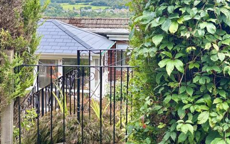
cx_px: 92
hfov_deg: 35.0
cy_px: 63
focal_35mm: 58
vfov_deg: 22.3
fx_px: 363
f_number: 1.6
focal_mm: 5.96
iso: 50
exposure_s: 1/608
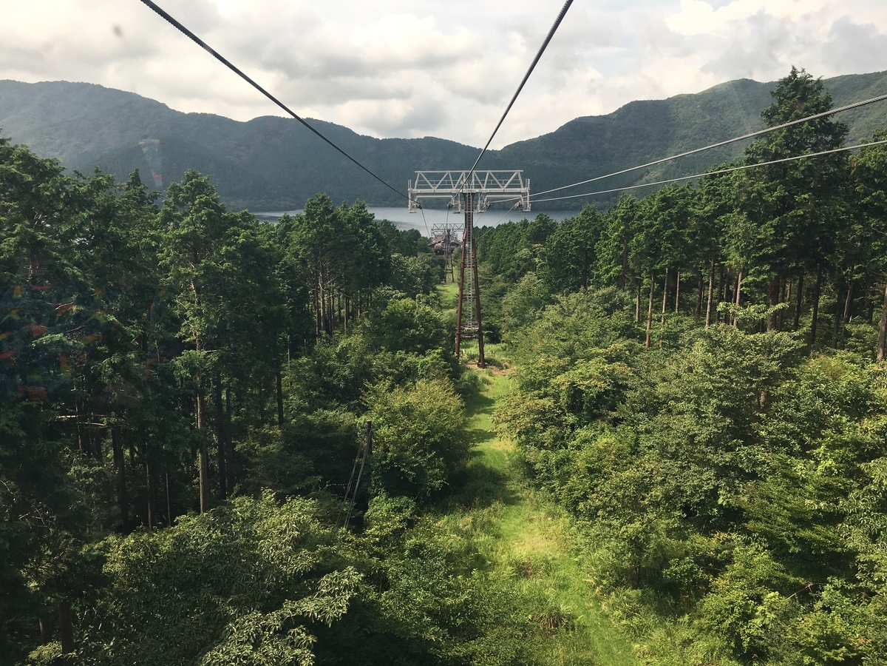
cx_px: 444
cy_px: 333
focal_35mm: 29
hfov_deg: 61.7
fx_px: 743
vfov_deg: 48.2
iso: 25
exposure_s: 1/398
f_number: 2.2
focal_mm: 4.15
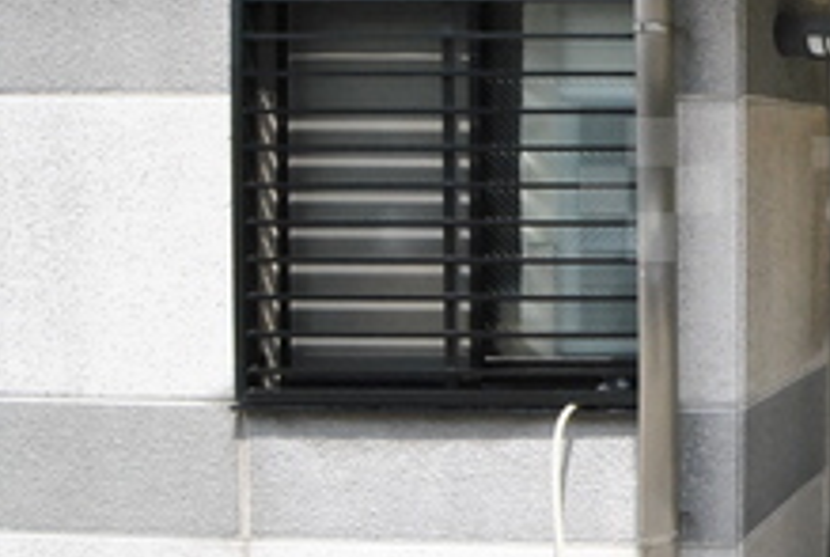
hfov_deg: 33.4
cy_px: 189
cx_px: 1148
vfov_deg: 37.6
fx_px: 809
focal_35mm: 35
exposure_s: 1/400
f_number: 10
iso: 800
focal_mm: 8
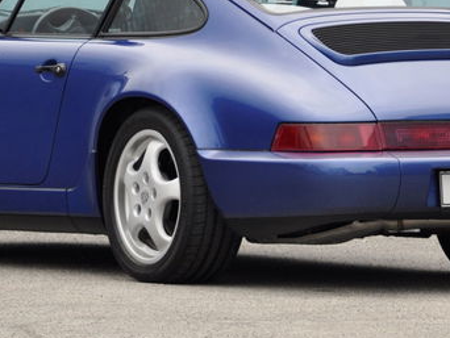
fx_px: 6518
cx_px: 229
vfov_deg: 3.0
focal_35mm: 501
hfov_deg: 4.0
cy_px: 121
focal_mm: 155
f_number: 6
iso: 500
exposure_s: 1/200
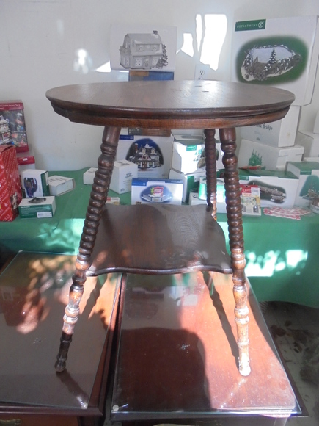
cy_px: 213
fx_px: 319
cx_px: 160
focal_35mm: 26
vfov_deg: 67.3
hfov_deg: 53.1
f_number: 3.5
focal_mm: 4.6
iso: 400
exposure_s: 1/250
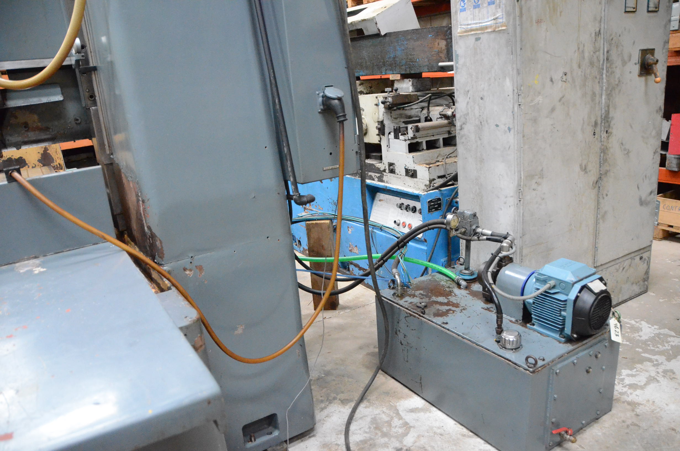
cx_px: 340
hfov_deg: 67.5
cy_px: 226
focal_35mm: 27
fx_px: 509
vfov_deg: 47.7
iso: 6400
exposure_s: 1/640
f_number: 3.5
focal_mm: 18
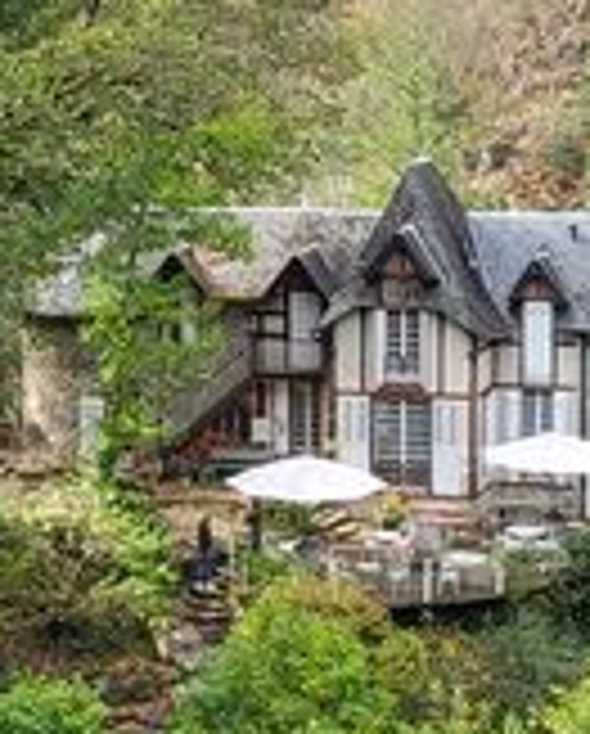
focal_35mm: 145
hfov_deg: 10.7
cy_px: 270
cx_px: 327
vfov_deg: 13.3
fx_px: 3156
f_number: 1.8
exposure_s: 1/1580
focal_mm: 4.25
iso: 50
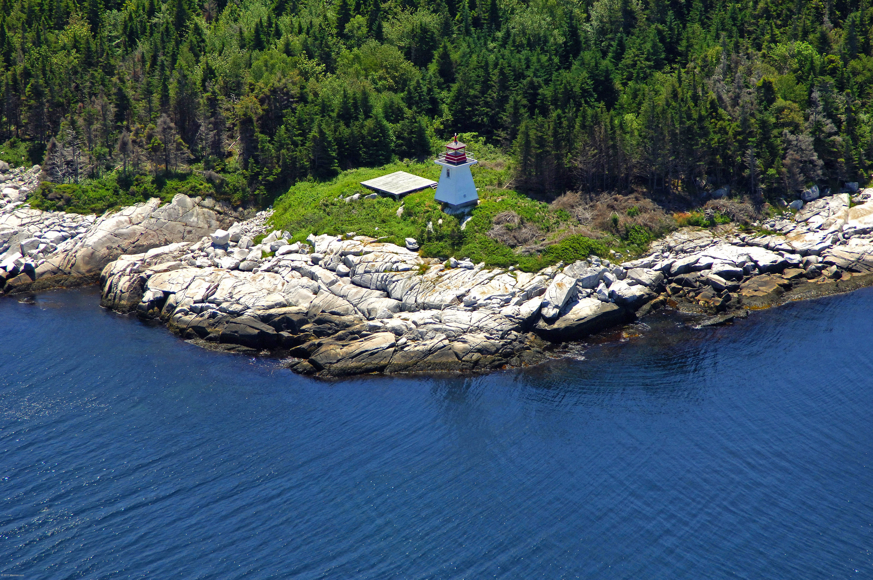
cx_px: 436
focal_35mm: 142
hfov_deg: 14.4
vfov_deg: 9.6
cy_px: 290
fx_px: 3451
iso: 400
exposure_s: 1/1000
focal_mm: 95
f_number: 6.7
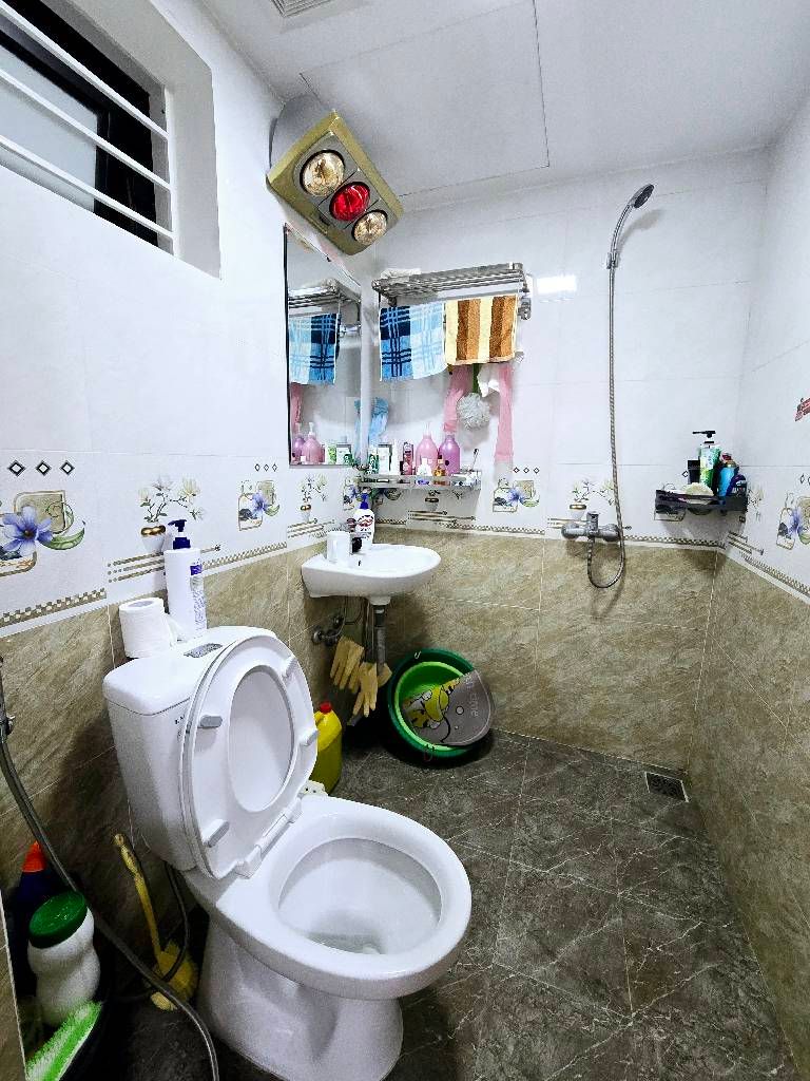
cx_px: 405
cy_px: 540
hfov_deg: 89.9
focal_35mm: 13
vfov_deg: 106.2
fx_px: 406
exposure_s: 1/50
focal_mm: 2.2
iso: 400
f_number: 2.2
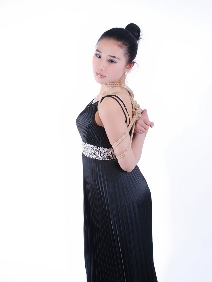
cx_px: 103
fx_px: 462
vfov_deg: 34.0
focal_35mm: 57
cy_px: 144
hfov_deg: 25.8
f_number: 11
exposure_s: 1/8
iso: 100
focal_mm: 31
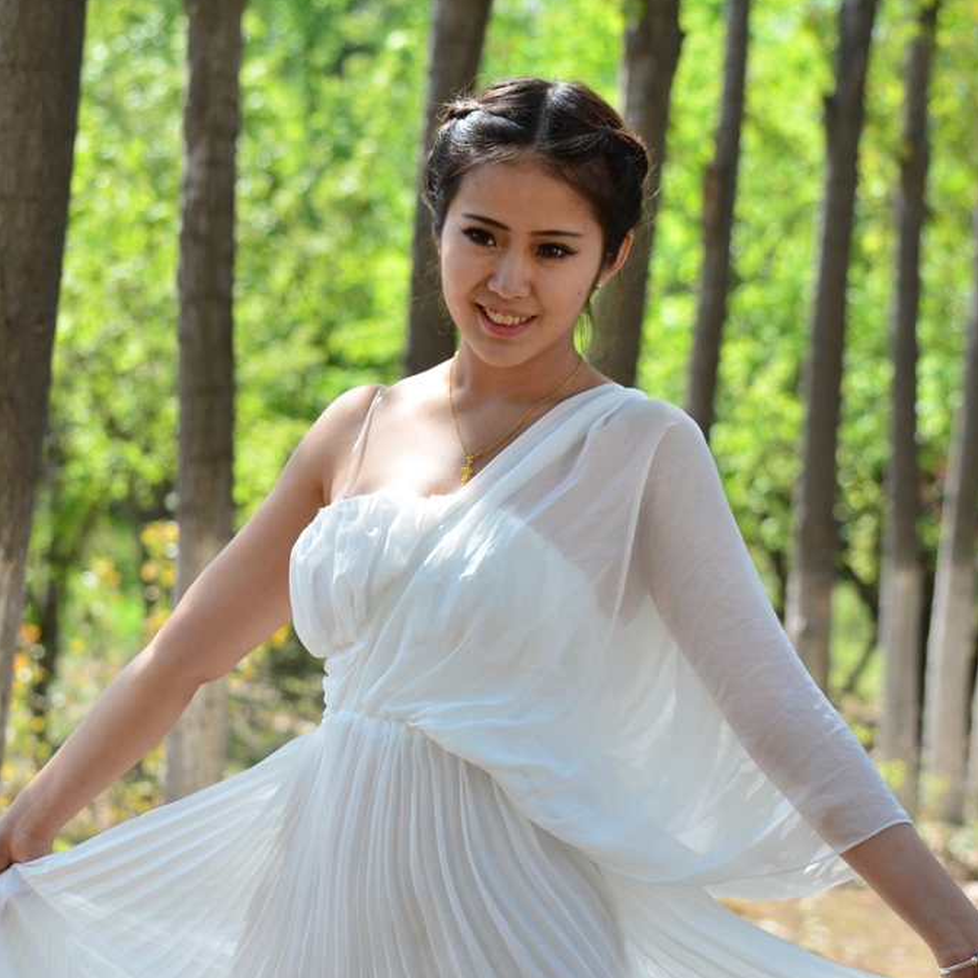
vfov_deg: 10.6
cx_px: 489
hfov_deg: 10.6
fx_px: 5263
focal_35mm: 165
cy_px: 502
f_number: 5.6
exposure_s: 1/1250
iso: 720
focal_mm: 85
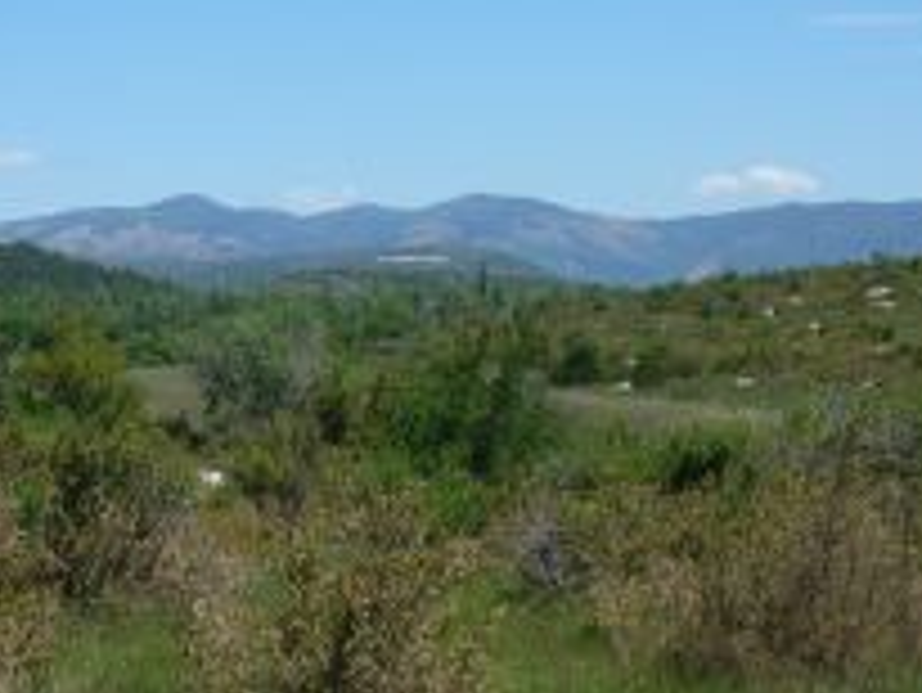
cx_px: 378
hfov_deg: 17.1
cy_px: 148
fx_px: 3065
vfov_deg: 12.8
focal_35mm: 115
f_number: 5
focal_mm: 9.7
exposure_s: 1/500
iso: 80
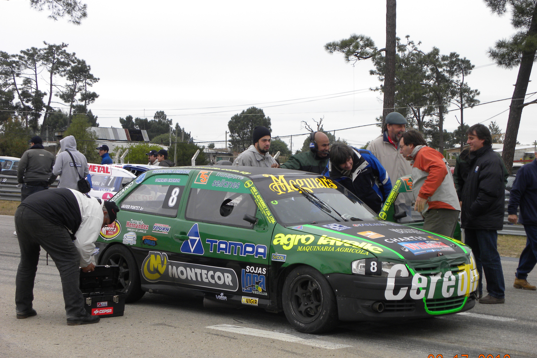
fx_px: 1178
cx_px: 272
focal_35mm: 79
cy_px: 200
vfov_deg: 17.3
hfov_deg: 25.7
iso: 64
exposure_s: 1/120
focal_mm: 13.4
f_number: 4
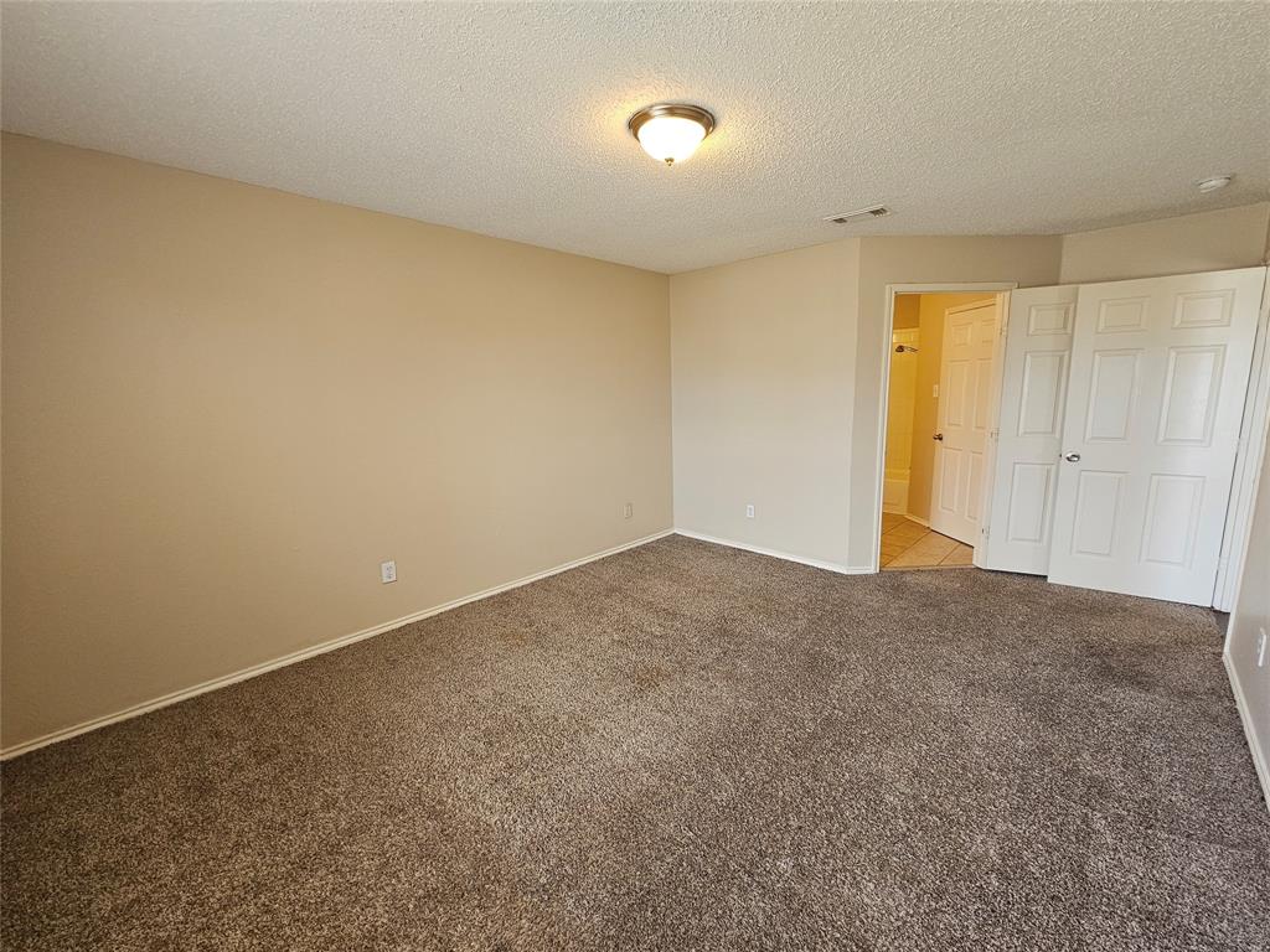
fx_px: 477
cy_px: 476
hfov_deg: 106.2
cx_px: 635
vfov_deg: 89.9
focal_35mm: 13
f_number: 2.2
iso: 200
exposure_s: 1/100
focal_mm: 2.2
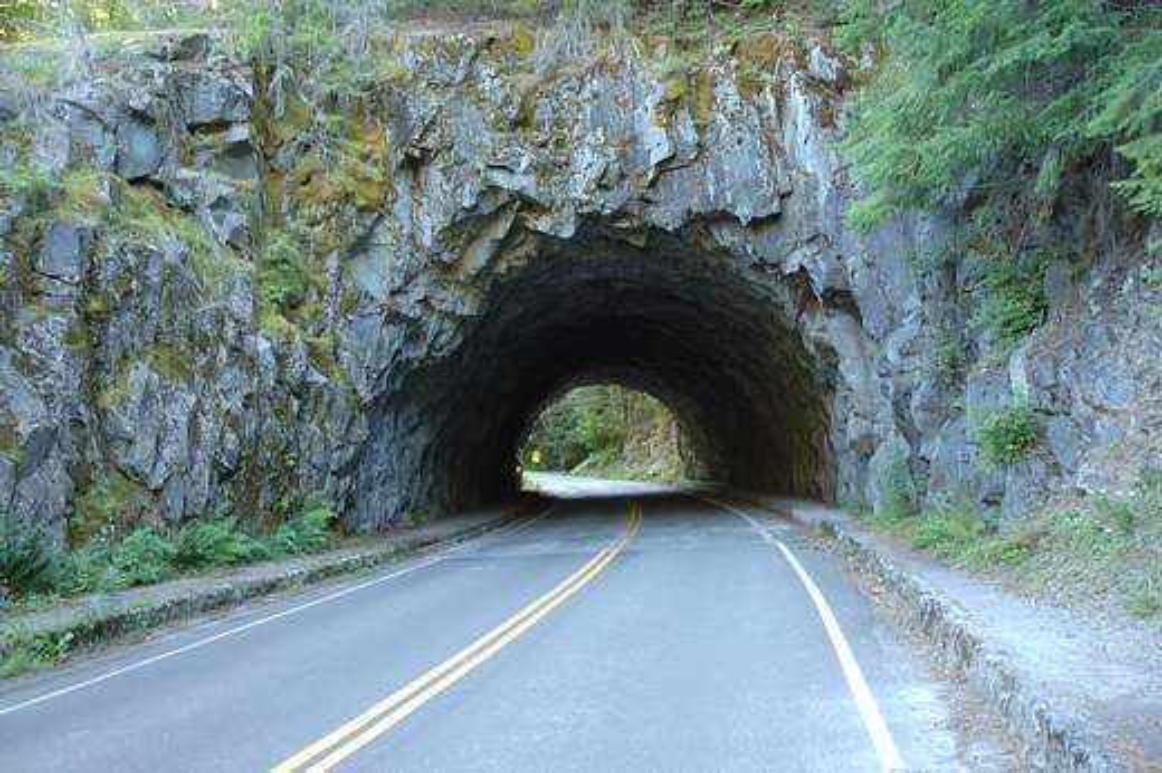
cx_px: 581
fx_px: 1210
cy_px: 386
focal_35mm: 38
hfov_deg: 51.3
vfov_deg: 35.4
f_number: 3.8
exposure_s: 1/40
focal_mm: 25
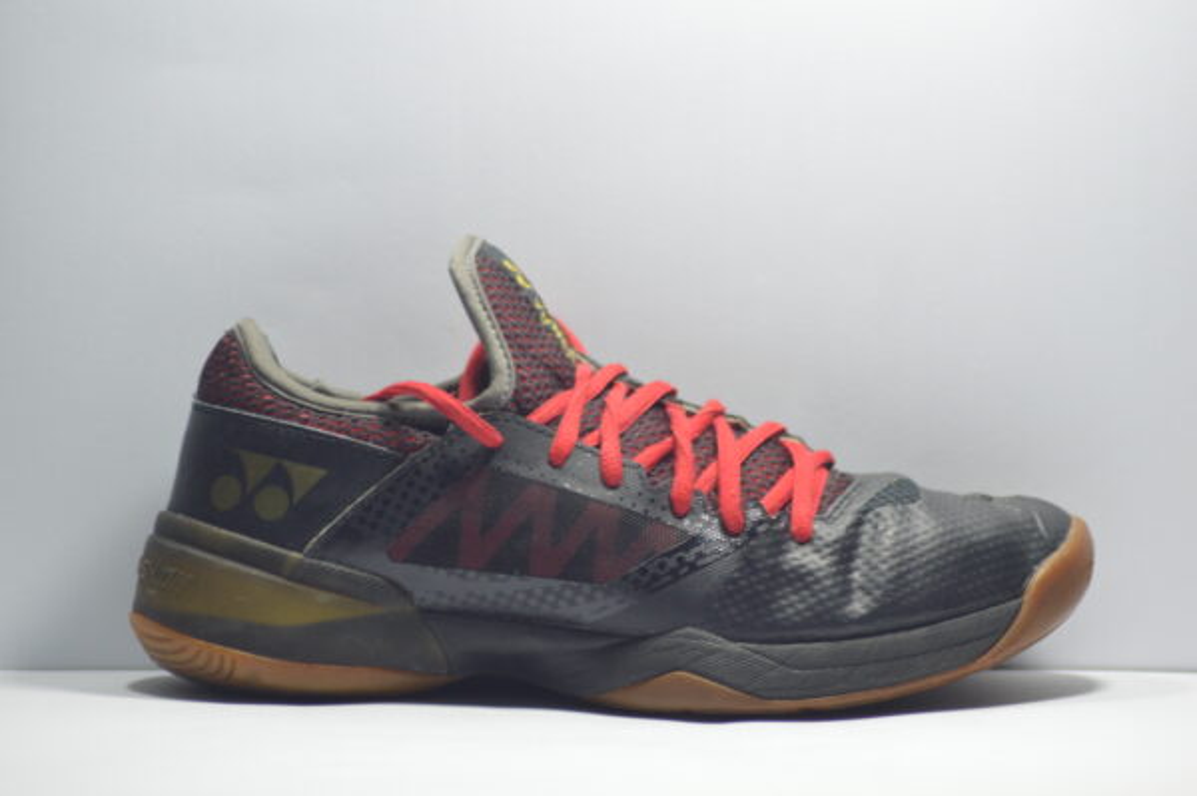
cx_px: 598
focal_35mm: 202
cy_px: 398
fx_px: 6727
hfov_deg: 10.2
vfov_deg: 6.8
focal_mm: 135
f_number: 4.2
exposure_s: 1/125
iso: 800
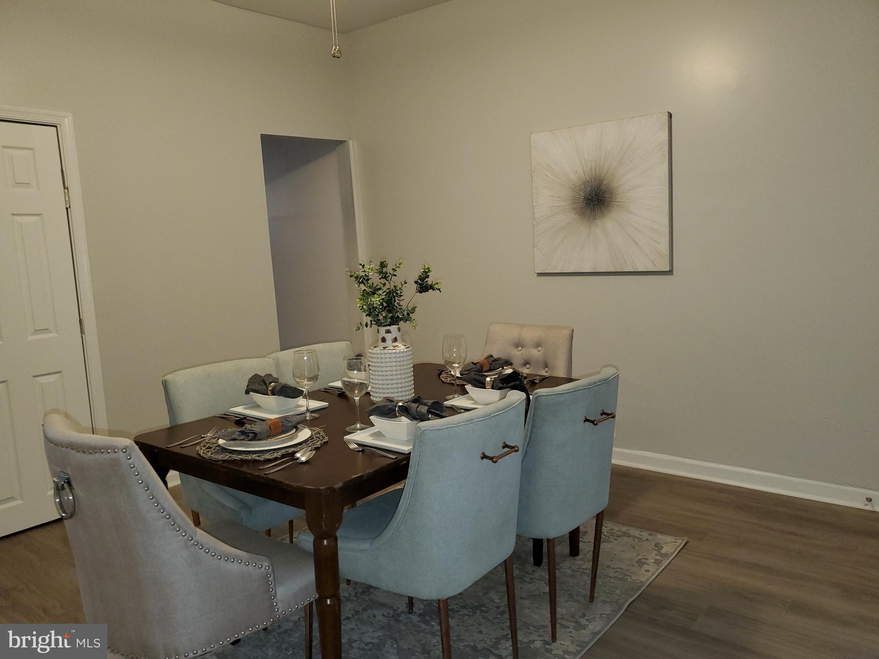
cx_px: 440
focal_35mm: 26
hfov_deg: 67.3
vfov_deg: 53.1
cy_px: 330
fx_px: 660
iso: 125
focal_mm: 4.3
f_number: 1.5
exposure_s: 1/24
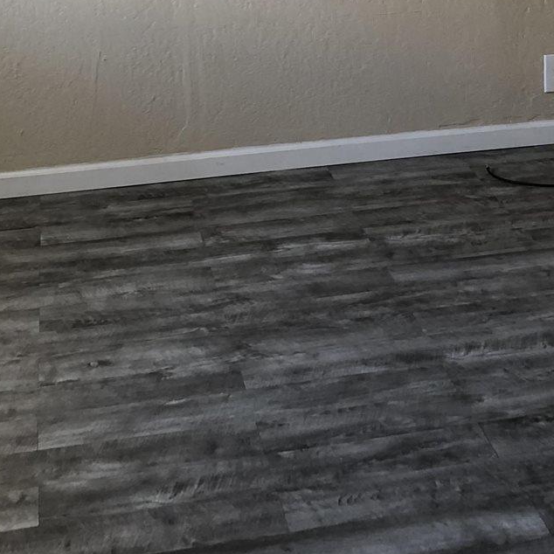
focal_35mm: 80
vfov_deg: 21.0
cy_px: 17
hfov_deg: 21.4
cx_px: 442
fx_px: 1449
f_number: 1.8
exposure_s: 1/24
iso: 40
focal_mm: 3.99
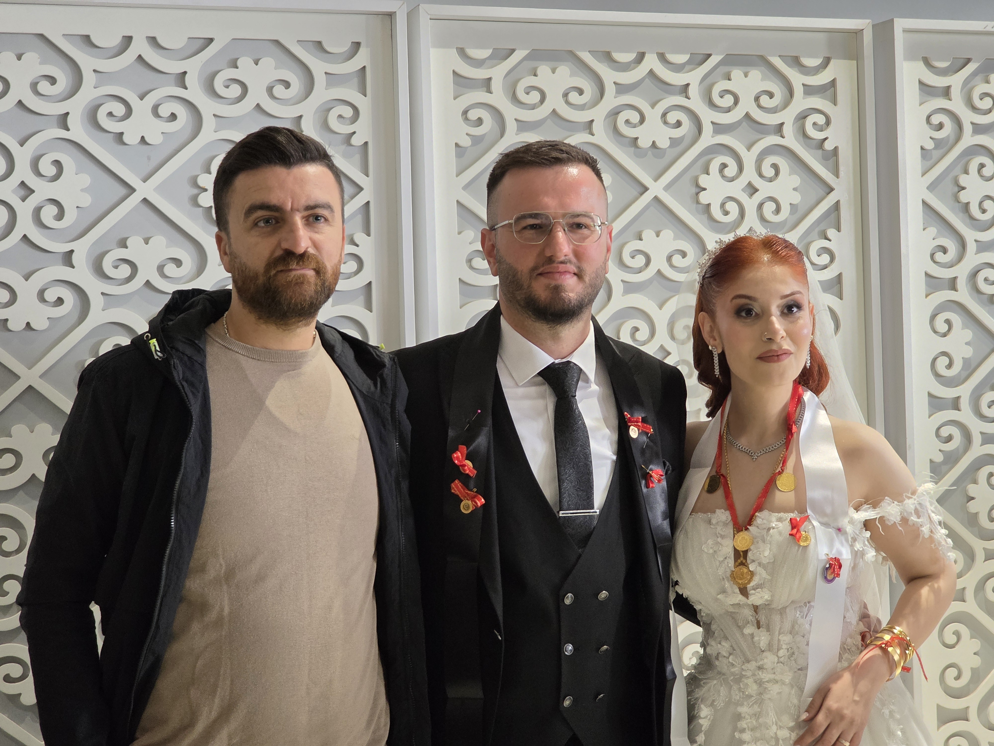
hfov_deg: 28.2
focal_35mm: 69
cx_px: 497
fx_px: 1981
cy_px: 373
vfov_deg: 21.3
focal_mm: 7.9
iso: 500
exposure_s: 1/33.3
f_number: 2.4
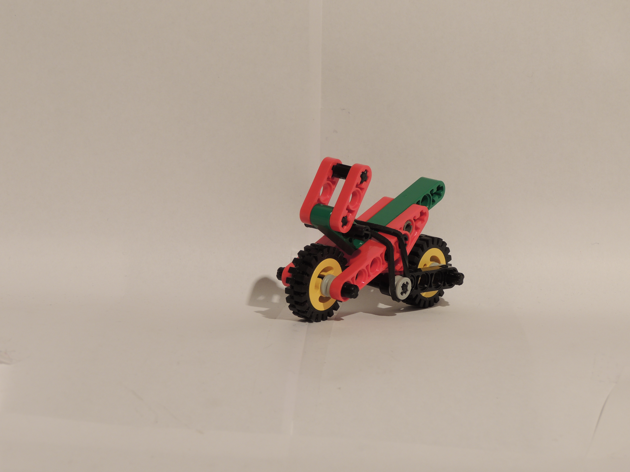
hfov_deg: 14.6
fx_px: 2457
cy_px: 236
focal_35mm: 135
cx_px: 315
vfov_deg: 11.0
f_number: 6.1
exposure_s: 1/2.5
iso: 100
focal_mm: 24
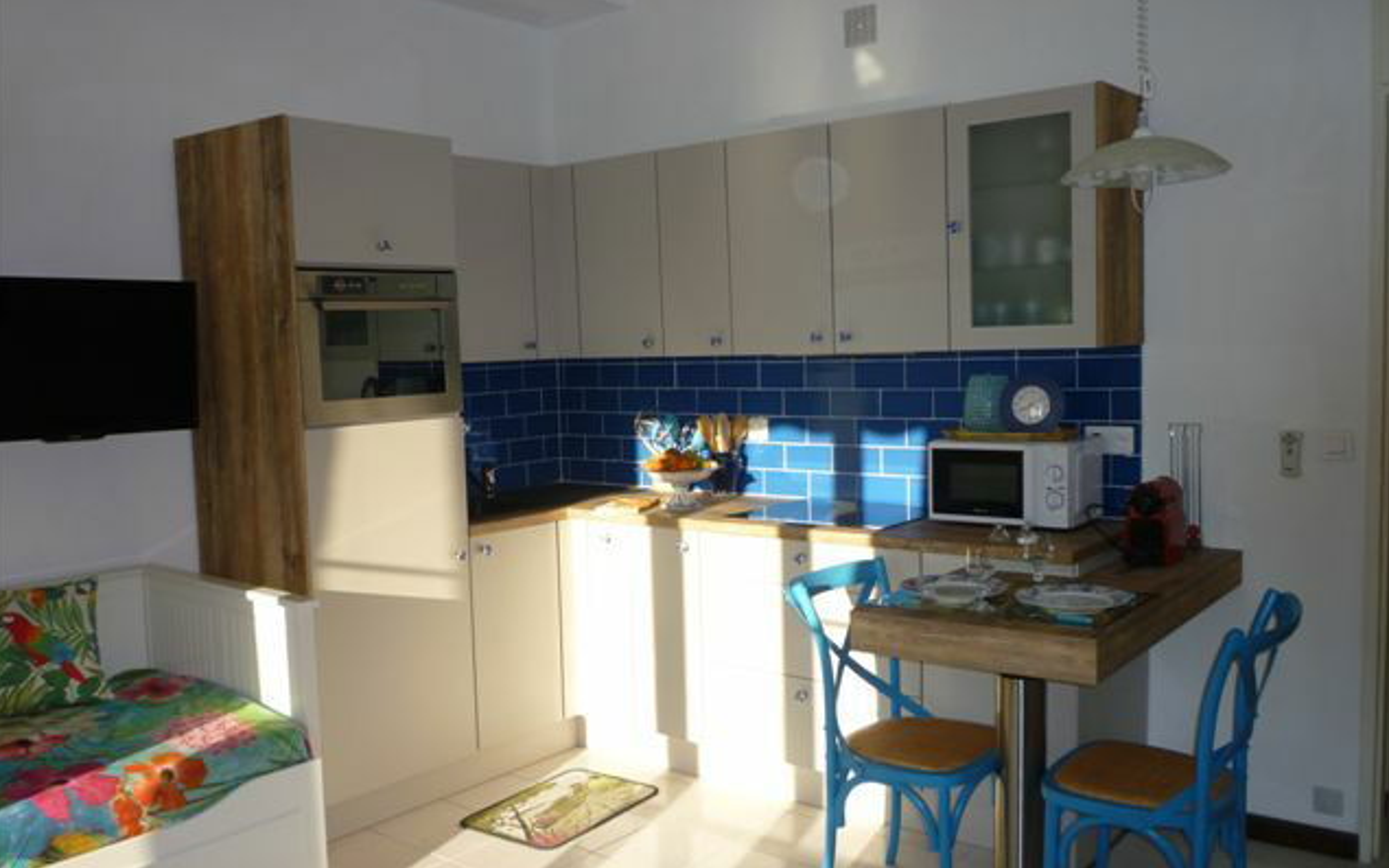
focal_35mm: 31
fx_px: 1174
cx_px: 693
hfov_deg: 61.2
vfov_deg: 40.6
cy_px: 468
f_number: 3.3
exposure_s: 1/400
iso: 100
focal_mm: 5.2
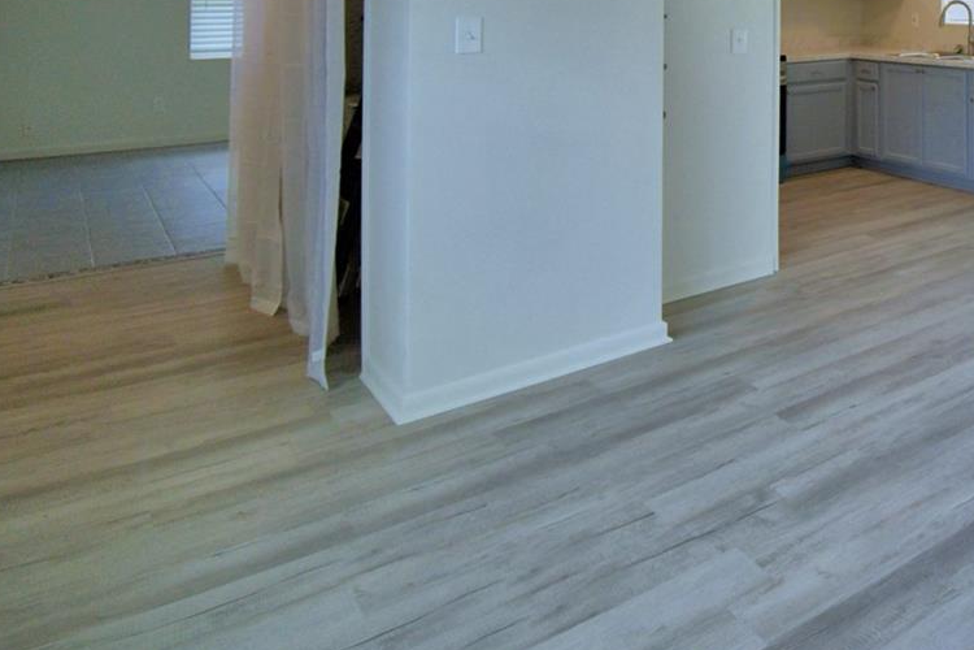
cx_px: 964
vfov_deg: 36.0
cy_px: -34
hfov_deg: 48.8
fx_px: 866
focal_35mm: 32
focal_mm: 10
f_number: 4.5
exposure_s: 1/200
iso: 200
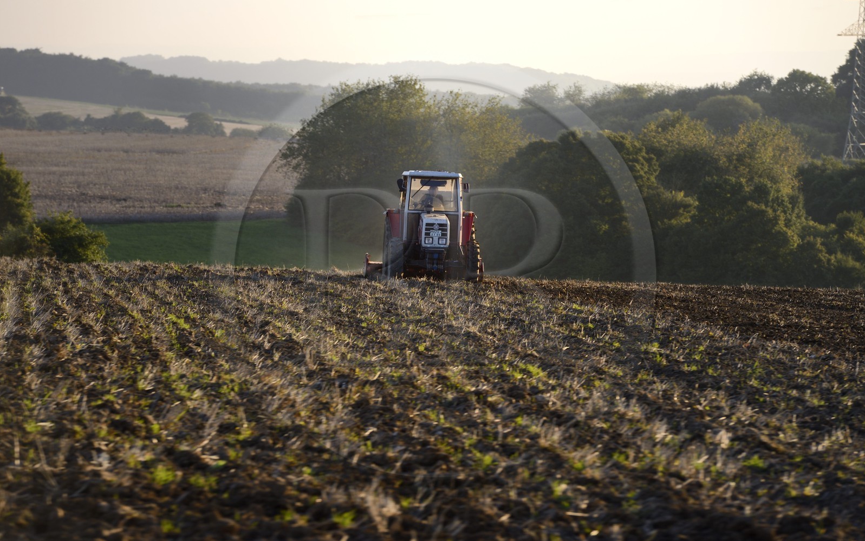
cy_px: 279
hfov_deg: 10.3
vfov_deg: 6.4
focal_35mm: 204
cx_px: 433
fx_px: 4809
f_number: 9
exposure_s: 1/250
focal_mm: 200
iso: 200
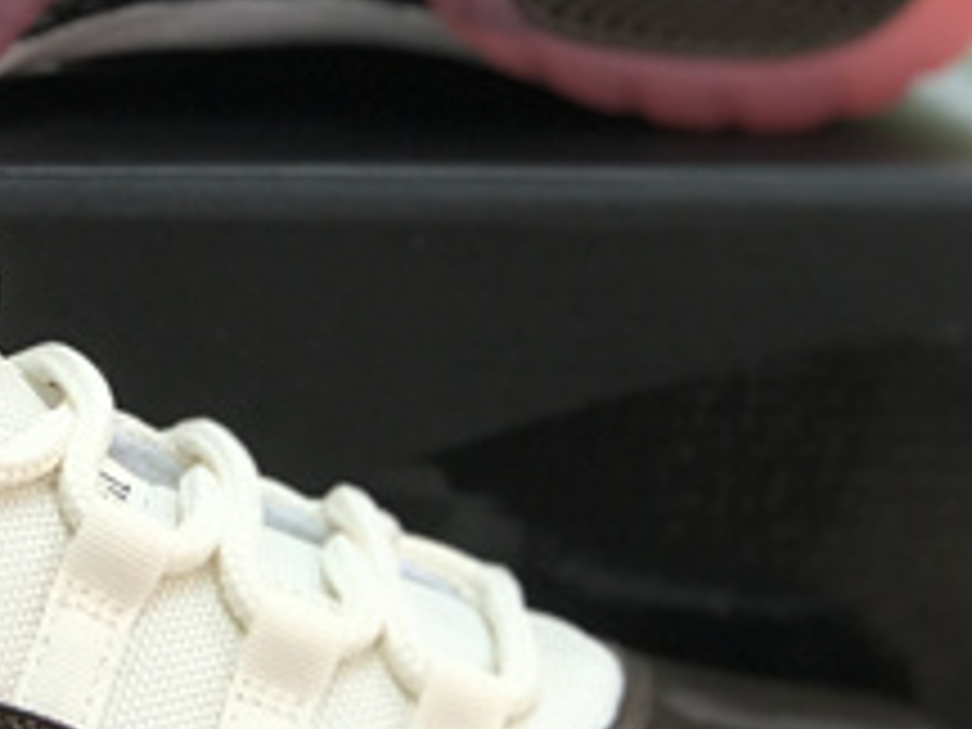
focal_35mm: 195
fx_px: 5476
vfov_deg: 7.6
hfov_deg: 10.1
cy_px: 281
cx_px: 94
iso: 20
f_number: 2.8
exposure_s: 1/102
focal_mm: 6.6
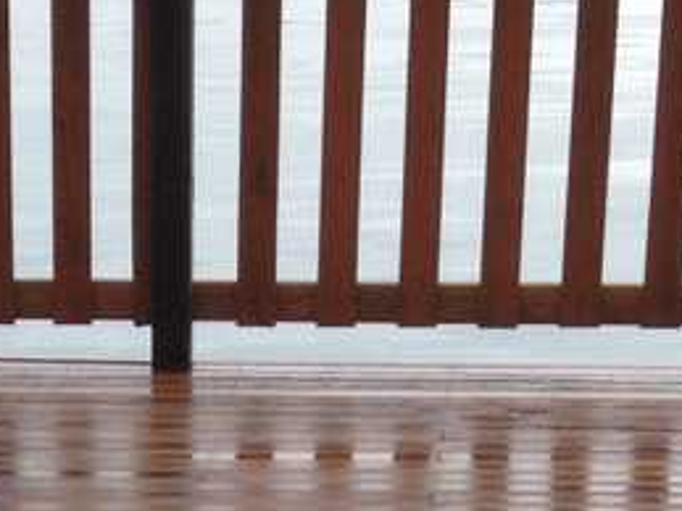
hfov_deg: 10.9
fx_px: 3545
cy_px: 1220
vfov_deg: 7.7
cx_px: 9
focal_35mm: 180
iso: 50
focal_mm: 4.28
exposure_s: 1/183
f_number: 2.4
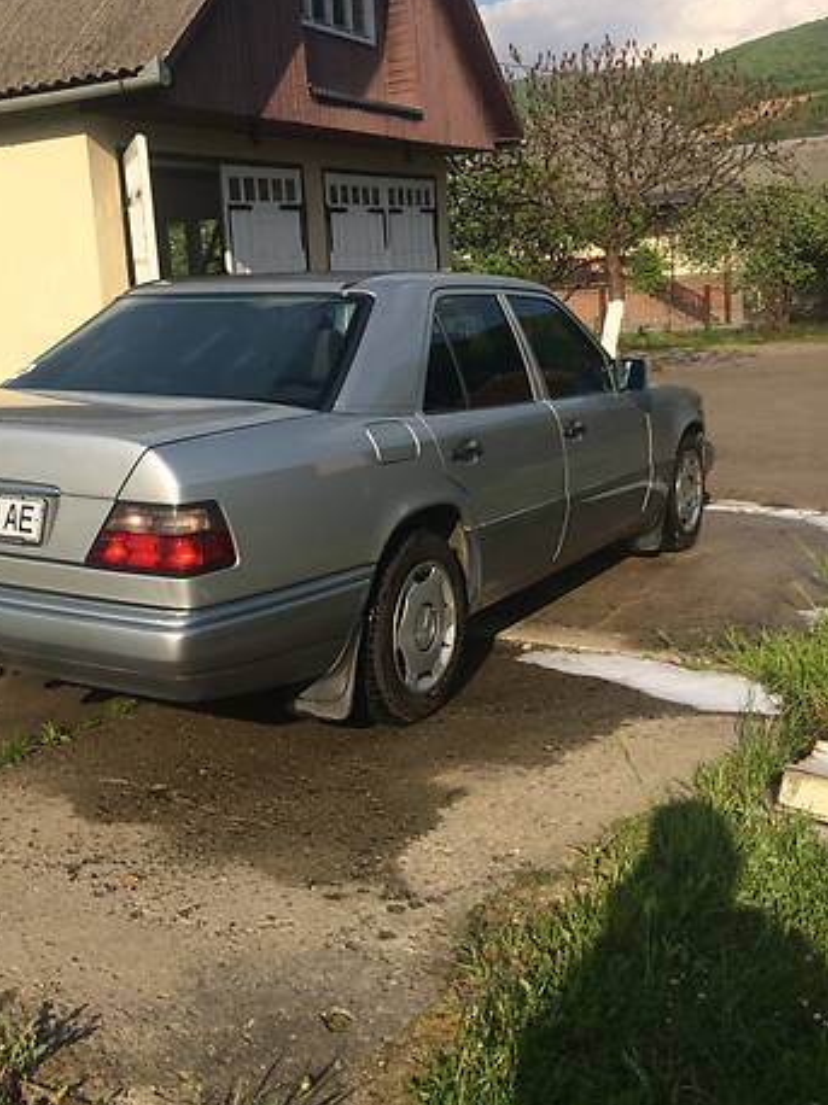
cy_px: 439
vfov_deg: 48.7
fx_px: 1213
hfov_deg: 37.4
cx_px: 295
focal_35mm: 38
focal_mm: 4.2
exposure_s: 1/1953
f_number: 2.2
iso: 32
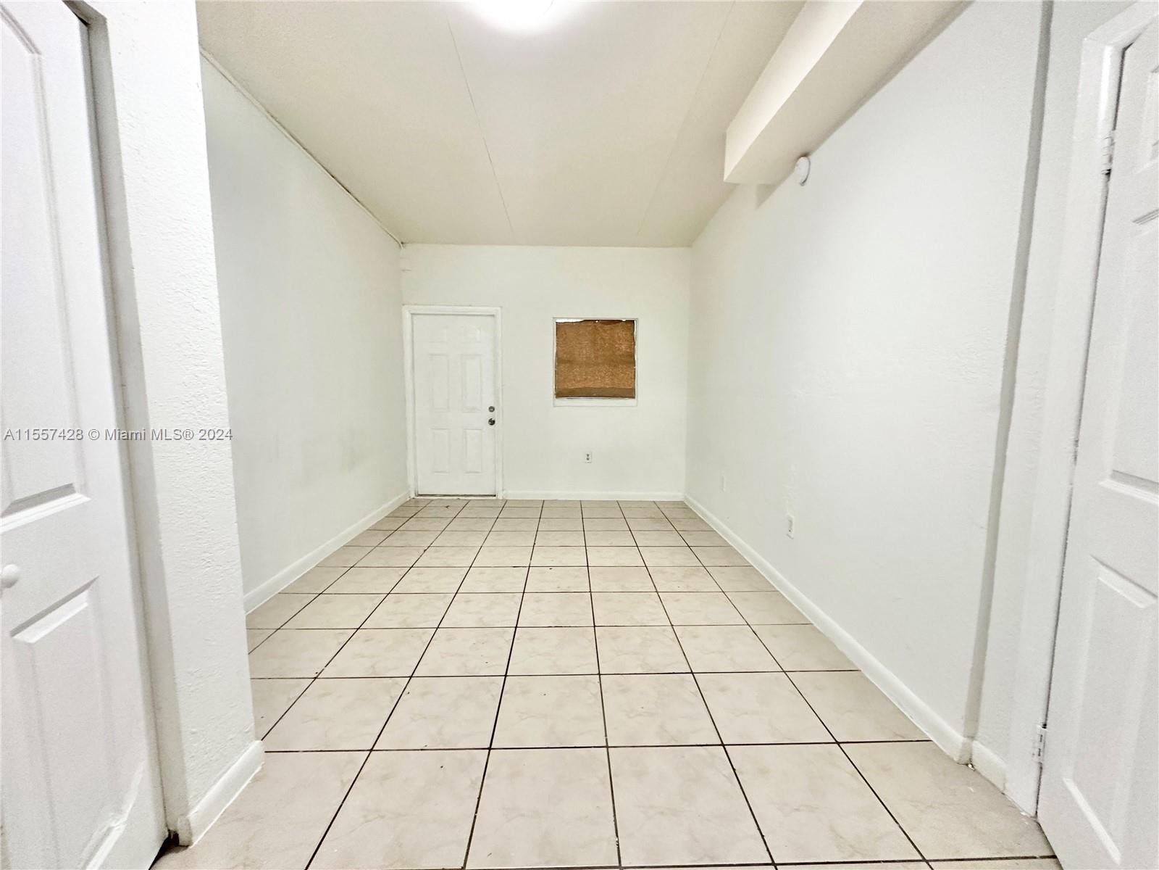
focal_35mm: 14
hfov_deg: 102.1
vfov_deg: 85.7
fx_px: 469
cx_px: 580
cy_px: 435
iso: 250
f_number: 2.2
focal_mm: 2.22
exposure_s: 1/60
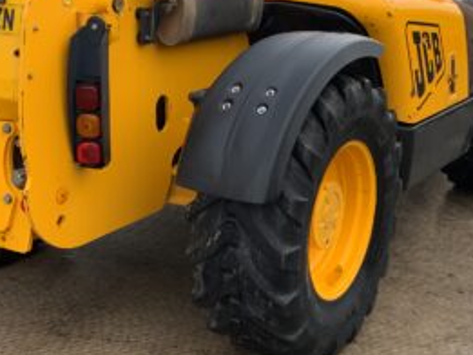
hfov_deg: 27.4
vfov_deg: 20.5
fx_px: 971
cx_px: 250
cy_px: 60
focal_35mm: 71
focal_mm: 3
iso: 16
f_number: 1.8
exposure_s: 1/378
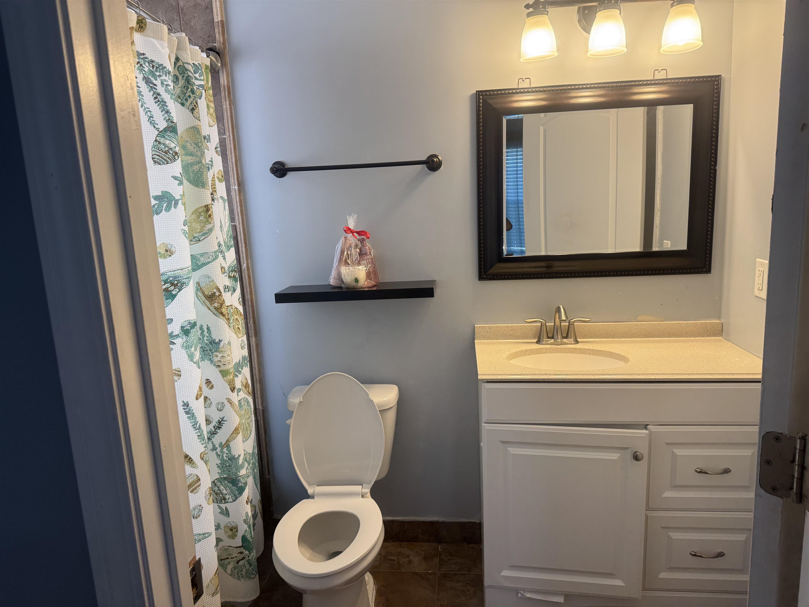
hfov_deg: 71.6
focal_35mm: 24
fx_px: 561
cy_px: 304
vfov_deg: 56.8
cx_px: 404
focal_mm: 6.76
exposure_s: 1/120
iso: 200
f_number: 1.78
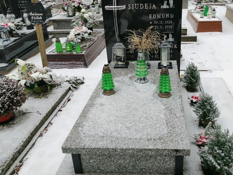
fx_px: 229
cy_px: 84
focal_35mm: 34
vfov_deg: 41.8
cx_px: 145
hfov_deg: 53.4
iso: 50
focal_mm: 3.62
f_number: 1.8
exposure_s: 1/149
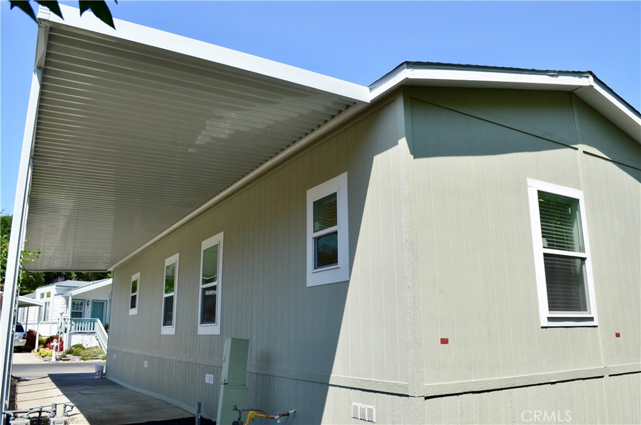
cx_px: 320
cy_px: 212
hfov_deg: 67.5
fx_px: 480
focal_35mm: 27
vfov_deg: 47.7
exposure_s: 1/400
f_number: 6.3
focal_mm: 18
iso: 200
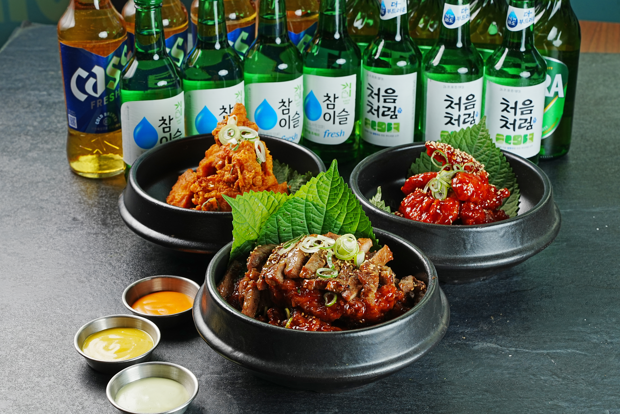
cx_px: 310
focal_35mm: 70
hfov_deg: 28.8
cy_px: 207
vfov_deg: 19.5
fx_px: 1205
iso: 320
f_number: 11
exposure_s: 1/125
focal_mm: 70
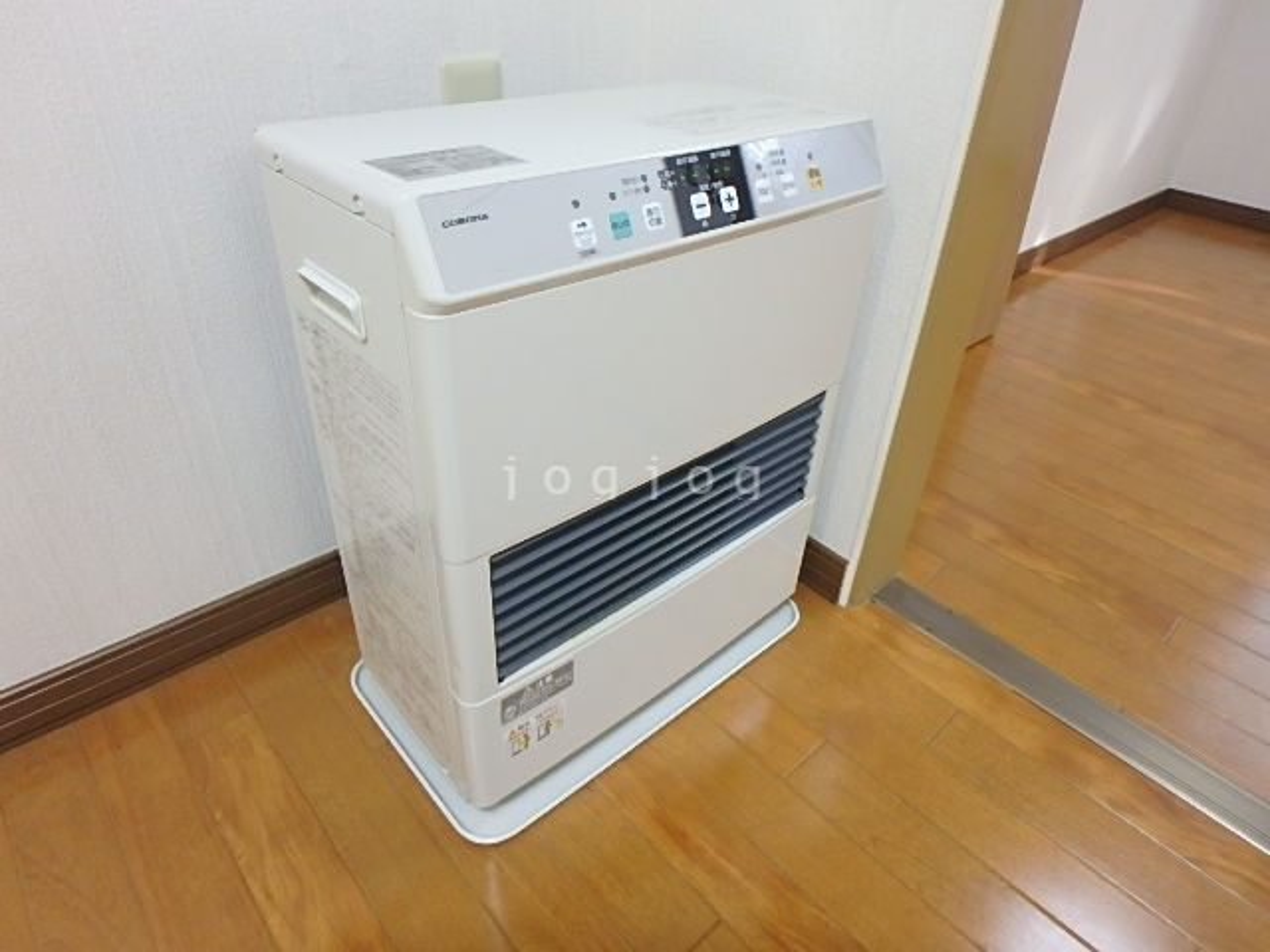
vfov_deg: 63.4
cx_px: 635
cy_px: 476
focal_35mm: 21
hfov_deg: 79.0
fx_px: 770
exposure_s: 1/30
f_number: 3.5
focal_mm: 3.7
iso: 400
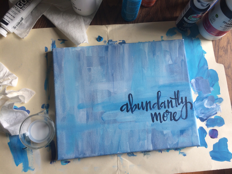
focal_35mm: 29
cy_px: 87
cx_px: 116
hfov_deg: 61.7
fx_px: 194
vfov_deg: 48.2
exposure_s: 1/60
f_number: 2.2
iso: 40
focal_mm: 4.15
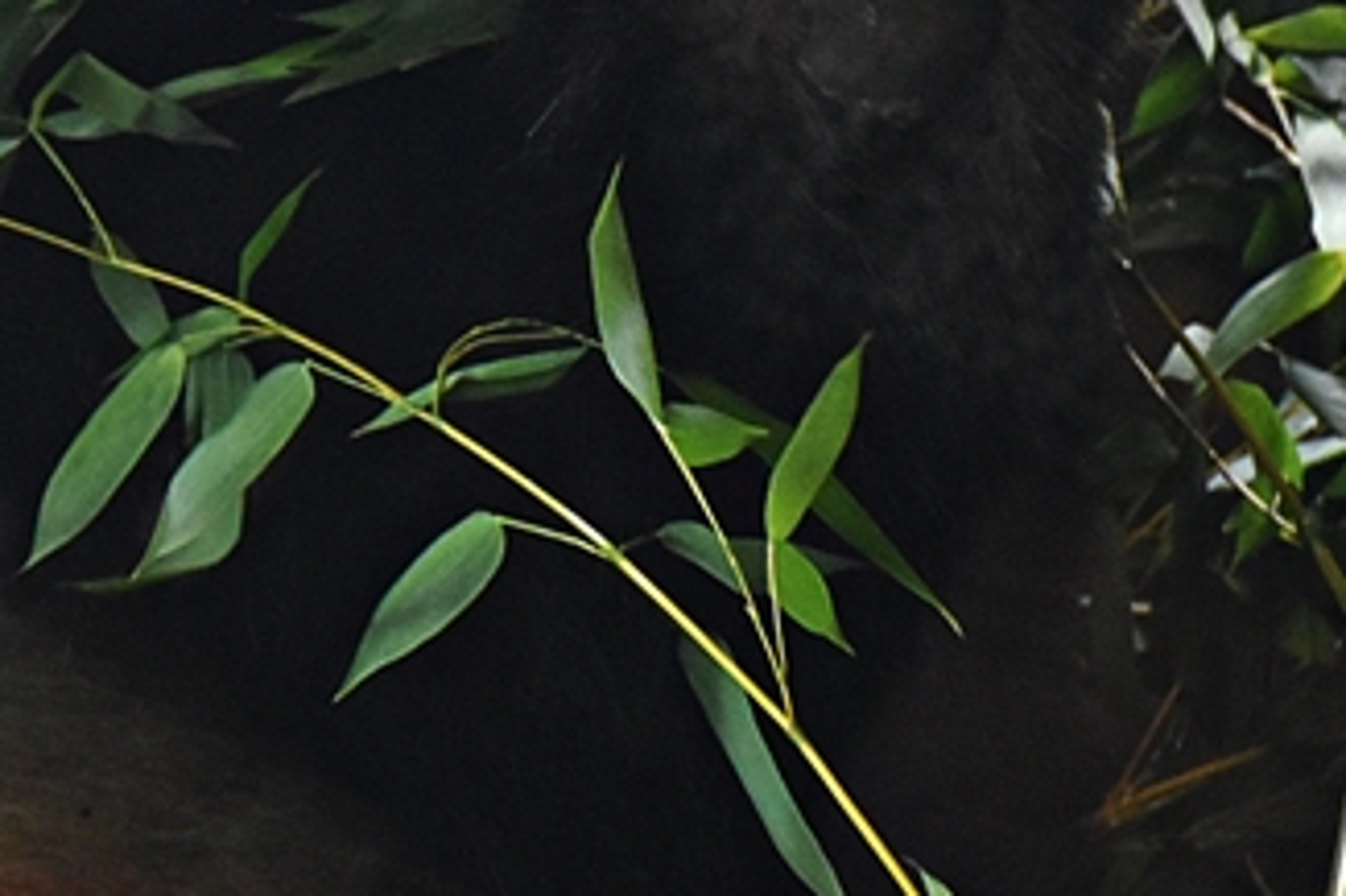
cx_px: -17
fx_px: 14969
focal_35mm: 401
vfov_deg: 3.4
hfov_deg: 5.1
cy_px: -56
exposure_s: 1/125
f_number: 5.3
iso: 3600
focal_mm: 85
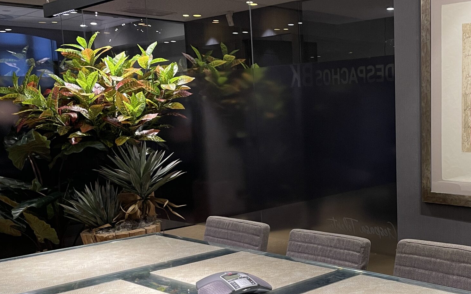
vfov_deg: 26.7
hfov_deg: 40.0
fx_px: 616
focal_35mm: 48
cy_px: 204
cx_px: 381
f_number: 1.6
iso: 125
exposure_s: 1/50
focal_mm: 5.1
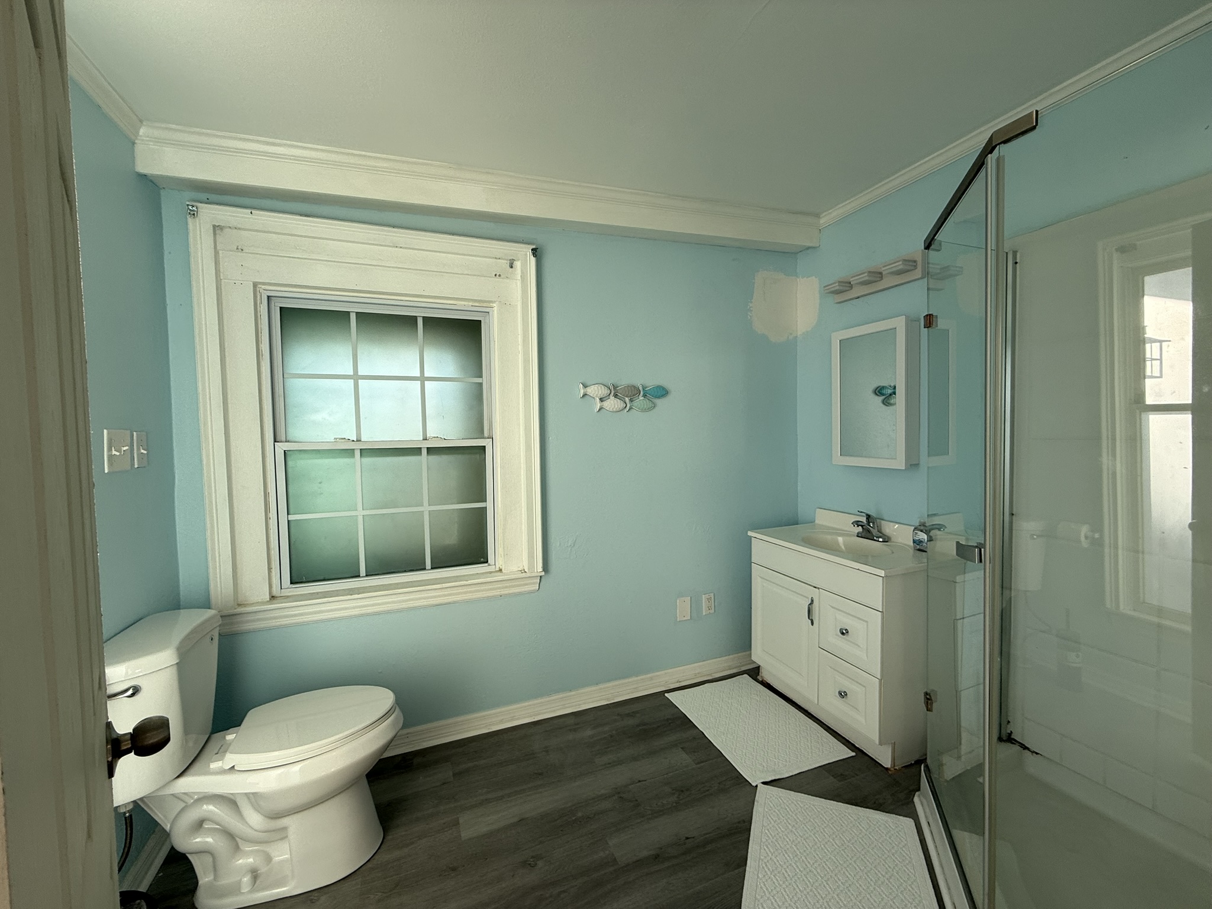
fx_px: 490
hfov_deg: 102.1
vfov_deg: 85.7
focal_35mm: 14
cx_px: 606
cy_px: 454
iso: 50
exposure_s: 1/242
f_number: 2.2
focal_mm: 2.22
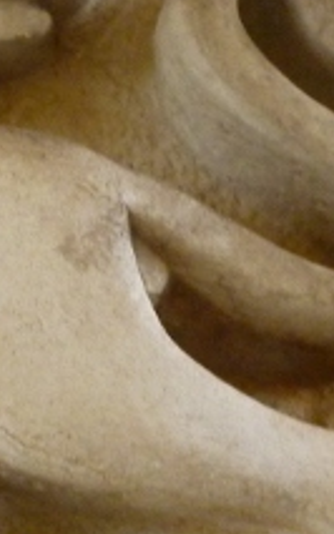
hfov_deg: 8.6
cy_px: 431
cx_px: -354
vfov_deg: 14.5
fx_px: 2084
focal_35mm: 143
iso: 400
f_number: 3.5
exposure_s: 1/30
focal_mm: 6.4
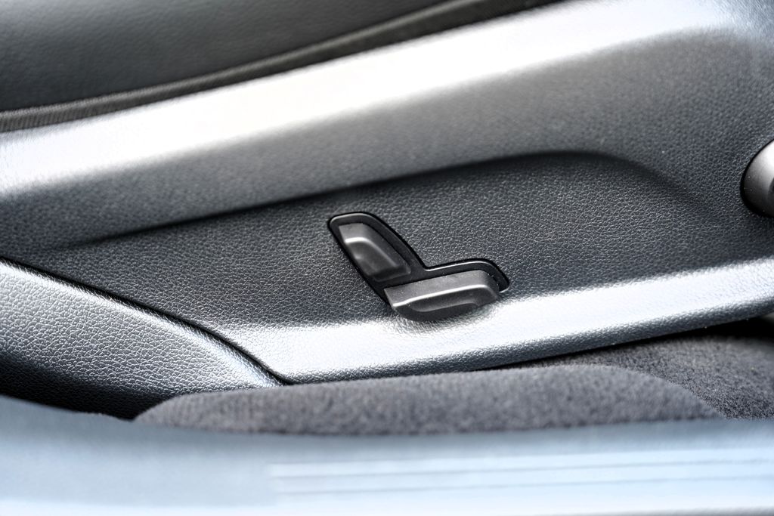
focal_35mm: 53
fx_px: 1140
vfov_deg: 25.5
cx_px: 387
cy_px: 258
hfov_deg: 37.5
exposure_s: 1/60
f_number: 2.8
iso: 200
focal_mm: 53
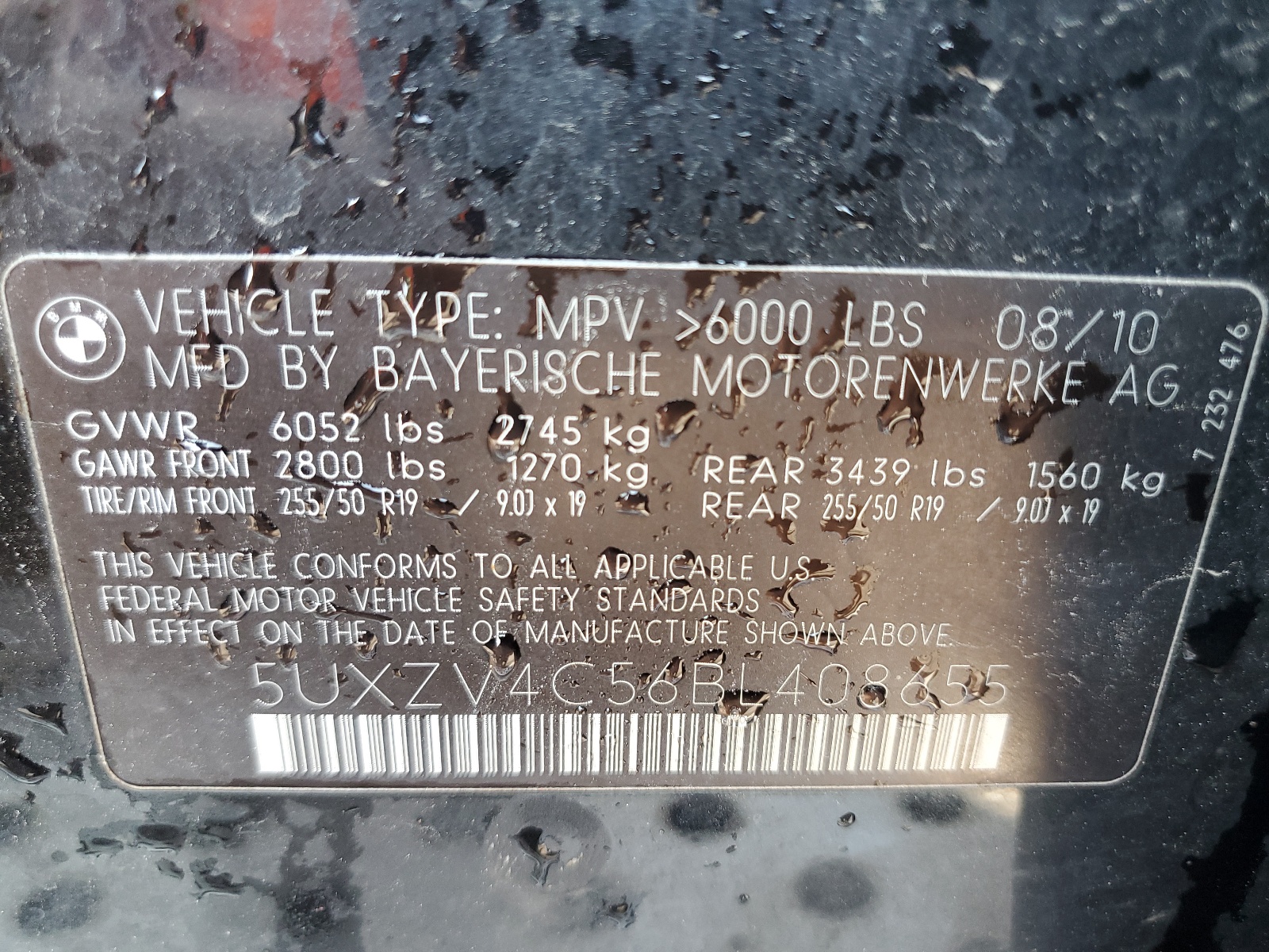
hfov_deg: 67.3
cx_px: 634
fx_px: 953
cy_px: 476
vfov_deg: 53.1
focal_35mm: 26
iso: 91
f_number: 1.5
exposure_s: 1/60.2
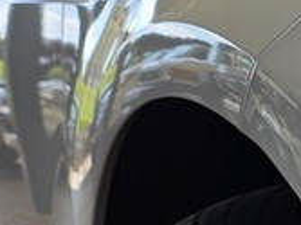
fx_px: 1225
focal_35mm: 141
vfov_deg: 10.5
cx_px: 620
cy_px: 169
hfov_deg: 12.2
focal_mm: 6.25
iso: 80
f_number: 1.7
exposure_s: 1/1225
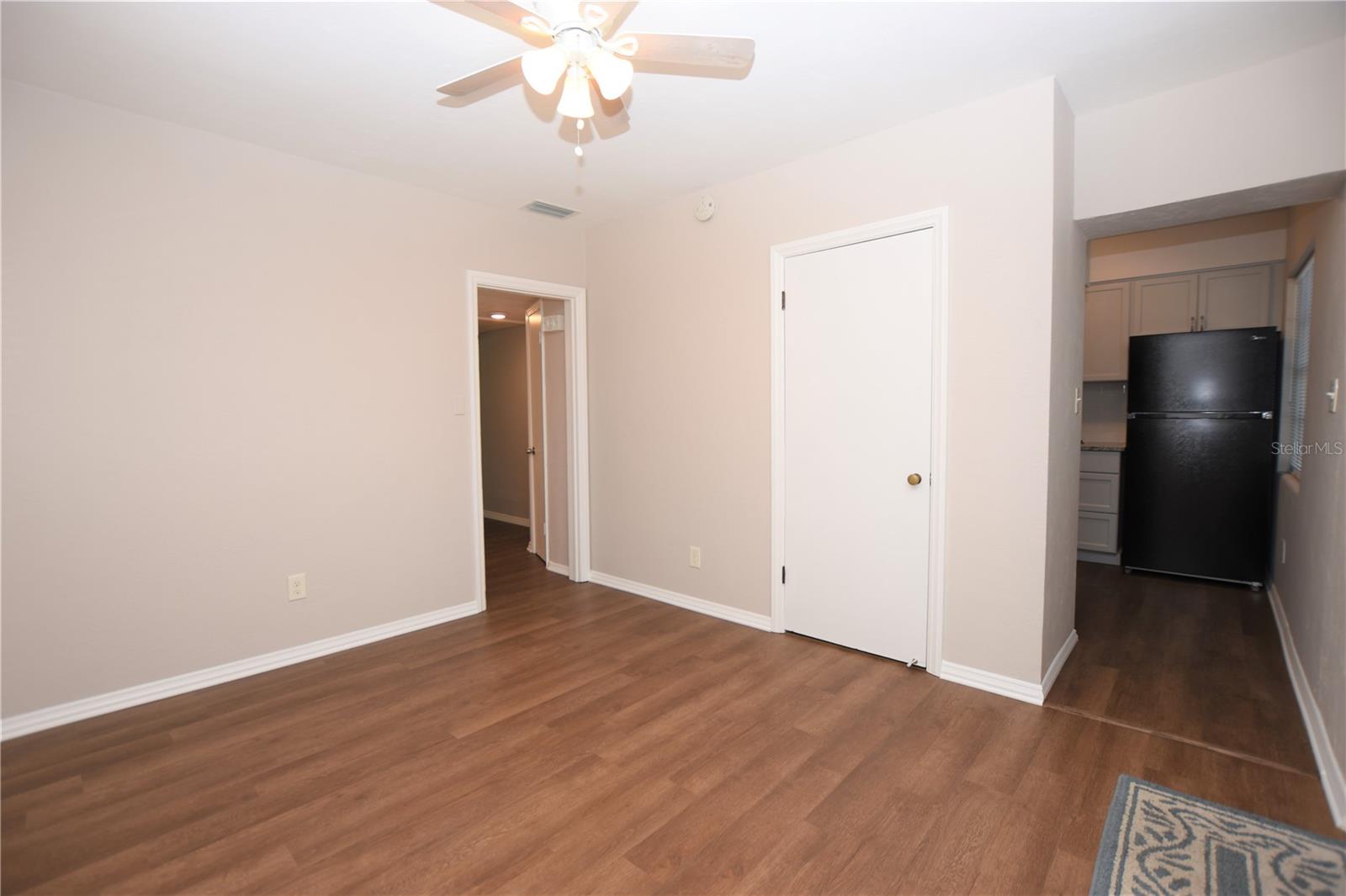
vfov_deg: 77.3
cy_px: 448
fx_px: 561
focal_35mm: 15
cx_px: 673
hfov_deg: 100.4
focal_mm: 10
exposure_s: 1/60
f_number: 4
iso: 100
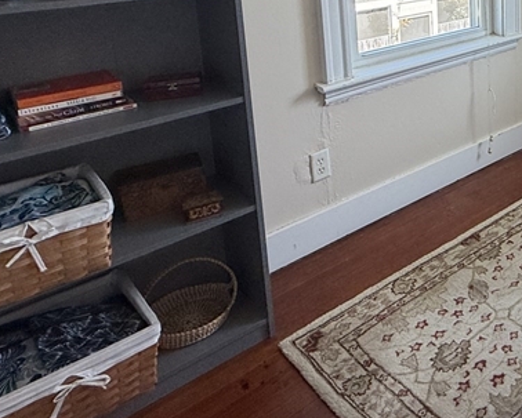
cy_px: 15
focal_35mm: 37
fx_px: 572
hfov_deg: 40.4
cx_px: 565
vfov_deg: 36.7
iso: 160
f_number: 2.2
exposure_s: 1/121
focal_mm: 2.22
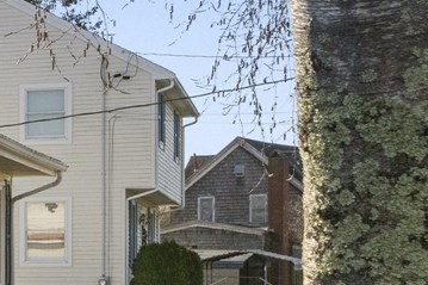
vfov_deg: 10.0
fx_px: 1628
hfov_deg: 12.2
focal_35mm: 137
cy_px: 221
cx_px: -581
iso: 800
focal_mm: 24
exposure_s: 1/2500
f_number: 8
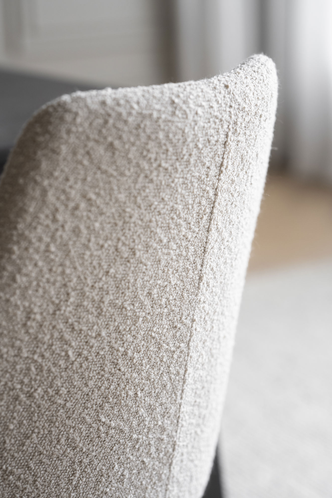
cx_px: 166
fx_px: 1176
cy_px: 249
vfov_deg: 23.9
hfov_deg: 16.1
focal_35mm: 85
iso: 800
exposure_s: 1/50
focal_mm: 85
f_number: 3.5
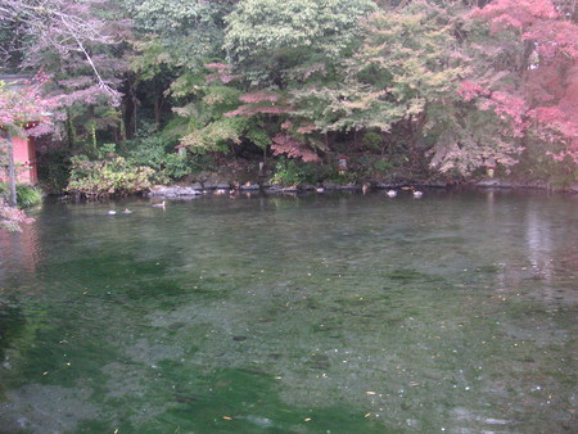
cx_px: 289
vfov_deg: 38.7
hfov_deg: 50.1
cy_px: 217
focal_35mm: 37
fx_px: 618
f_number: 2.8
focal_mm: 6.1
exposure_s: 1/45
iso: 160
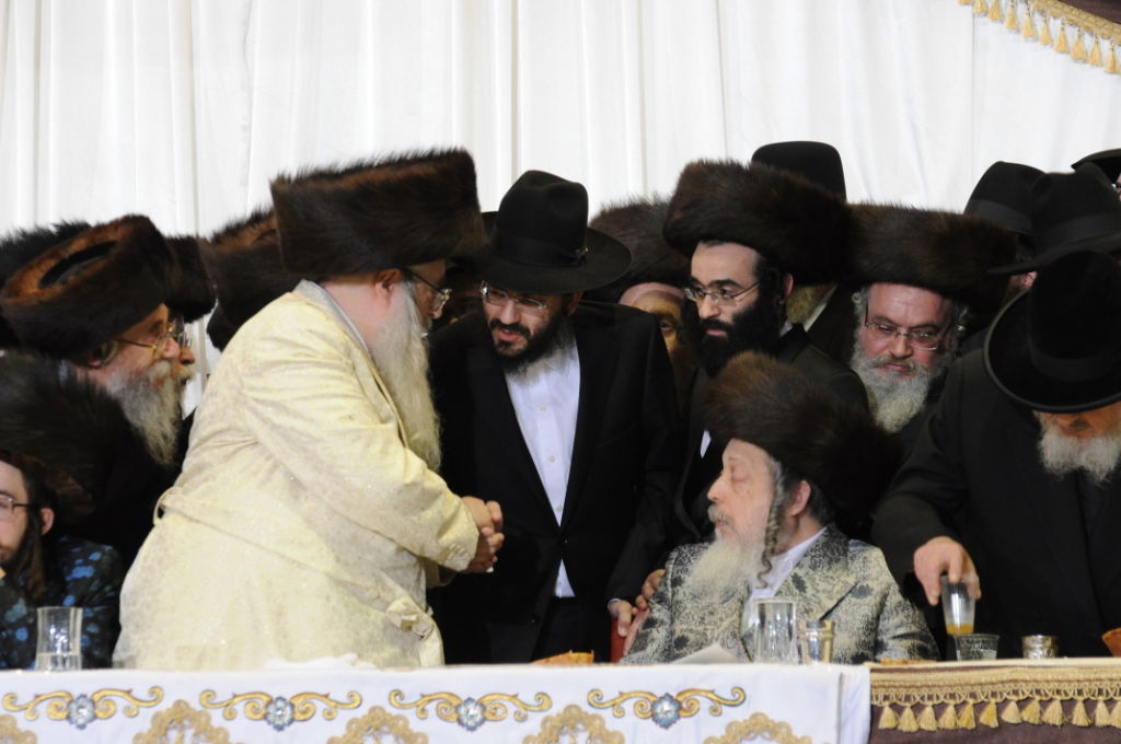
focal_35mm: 232
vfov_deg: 5.9
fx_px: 7231
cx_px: 560
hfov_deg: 8.9
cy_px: 372
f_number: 5
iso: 800
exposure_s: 1/80
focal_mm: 155
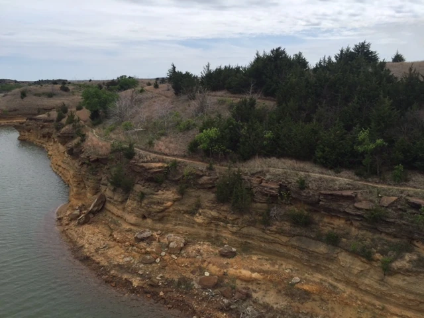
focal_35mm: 29
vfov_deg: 48.2
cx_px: 212
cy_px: 159
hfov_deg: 61.7
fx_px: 355
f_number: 2.2
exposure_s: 1/2639
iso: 32
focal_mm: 4.15
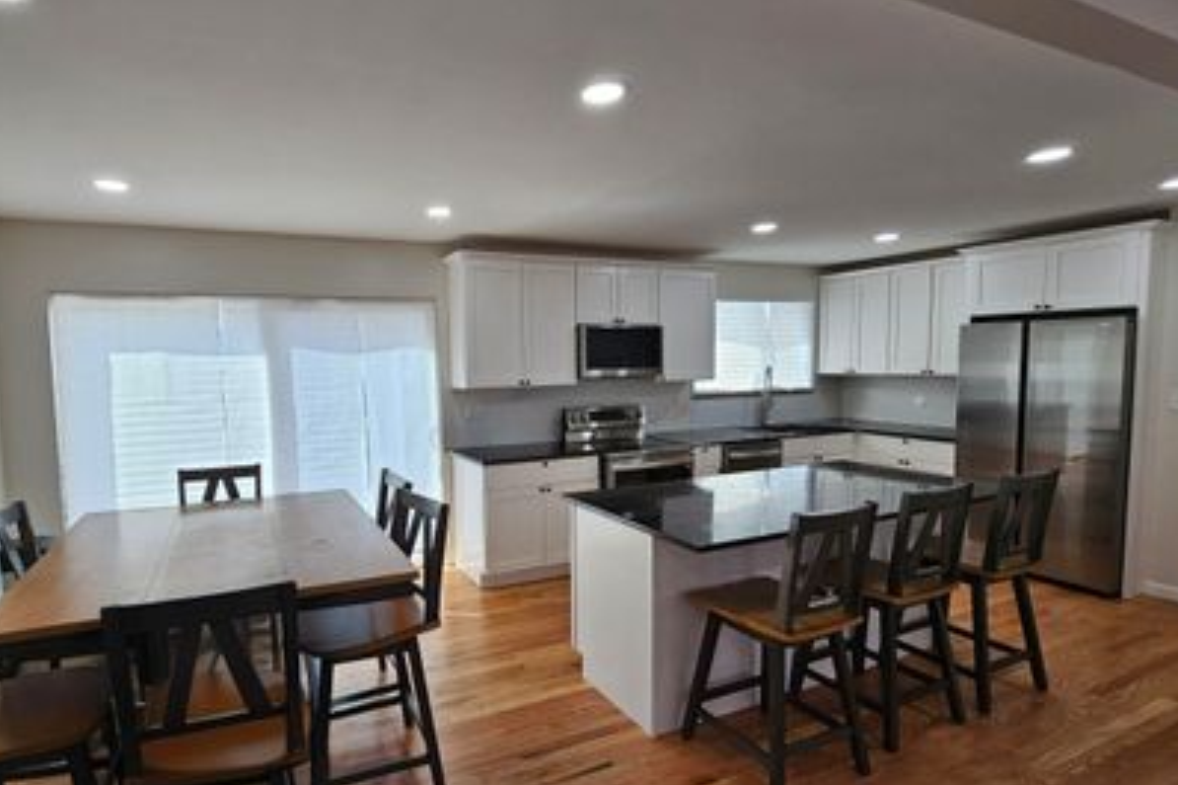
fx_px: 556
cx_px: 482
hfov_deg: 92.3
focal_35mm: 17
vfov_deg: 70.4
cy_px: 404
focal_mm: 2.2
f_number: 2.2
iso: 64
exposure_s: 1/120
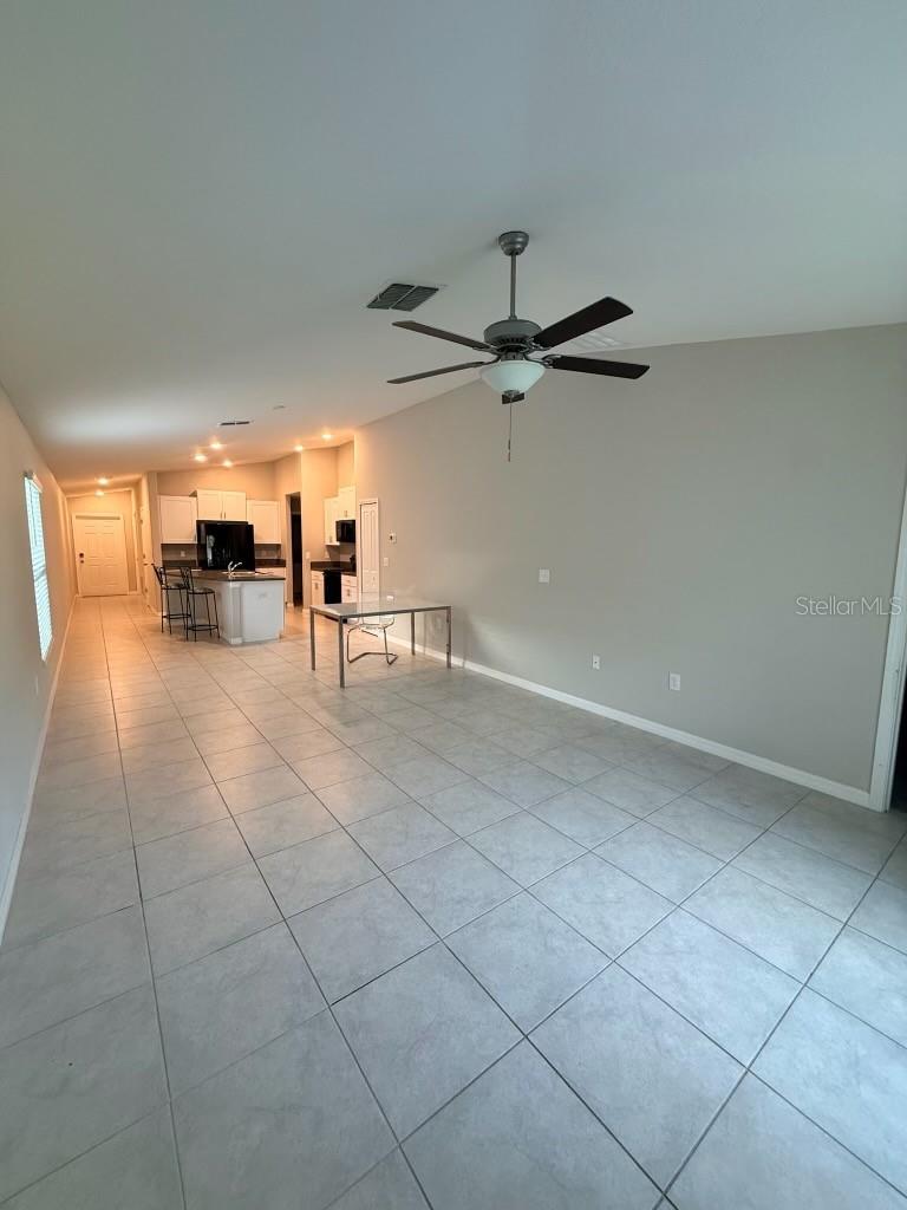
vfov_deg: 102.1
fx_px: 489
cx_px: 454
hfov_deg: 85.7
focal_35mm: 14
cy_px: 605
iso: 250
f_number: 2.2
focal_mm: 2.22
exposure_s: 1/60
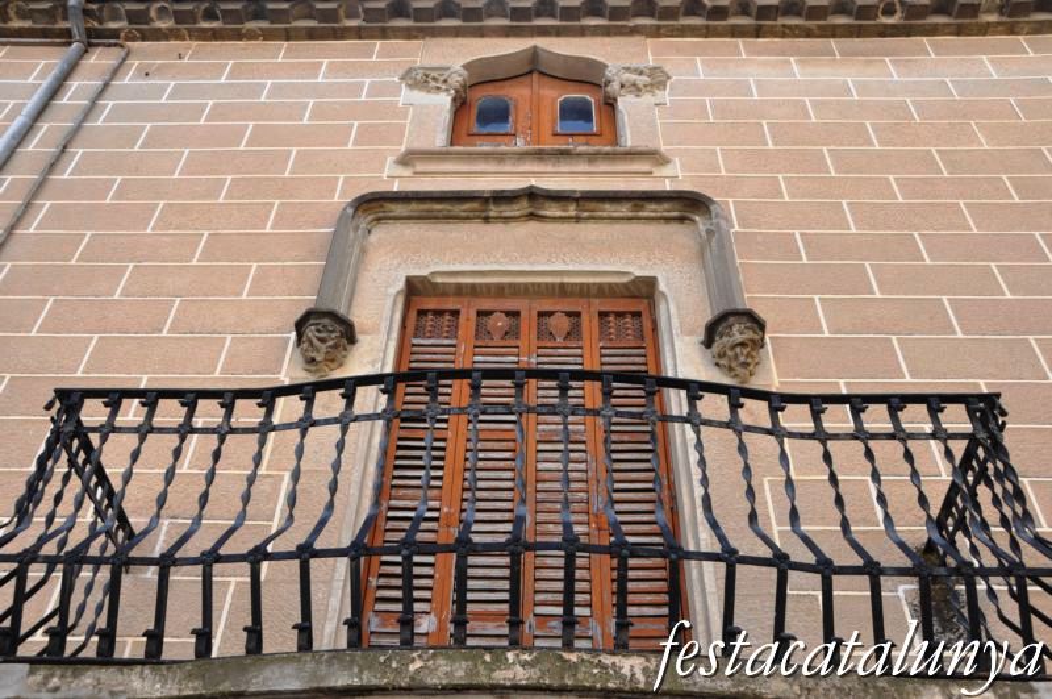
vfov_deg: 39.9
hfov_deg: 57.3
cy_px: 350
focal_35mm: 33
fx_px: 963
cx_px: 526
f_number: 8
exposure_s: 1/250
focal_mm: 22
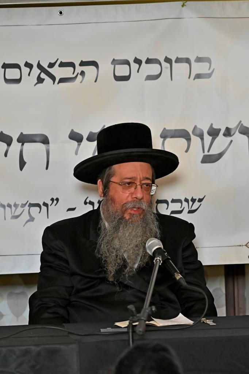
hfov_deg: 7.6
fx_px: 1869
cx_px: 124
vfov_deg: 11.4
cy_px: 187
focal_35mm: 180
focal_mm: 120
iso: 640
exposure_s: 1/160
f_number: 4
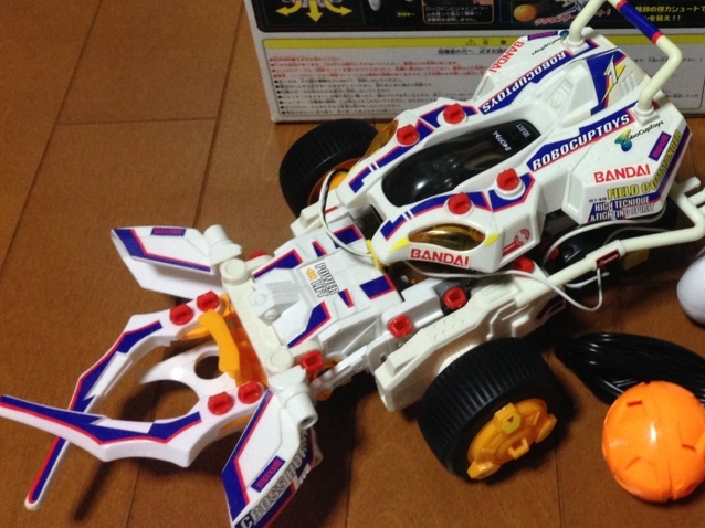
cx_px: 534
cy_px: 118
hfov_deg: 35.3
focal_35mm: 53
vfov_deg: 27.1
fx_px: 1079
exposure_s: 1/20
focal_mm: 4.12
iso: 200
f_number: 2.4
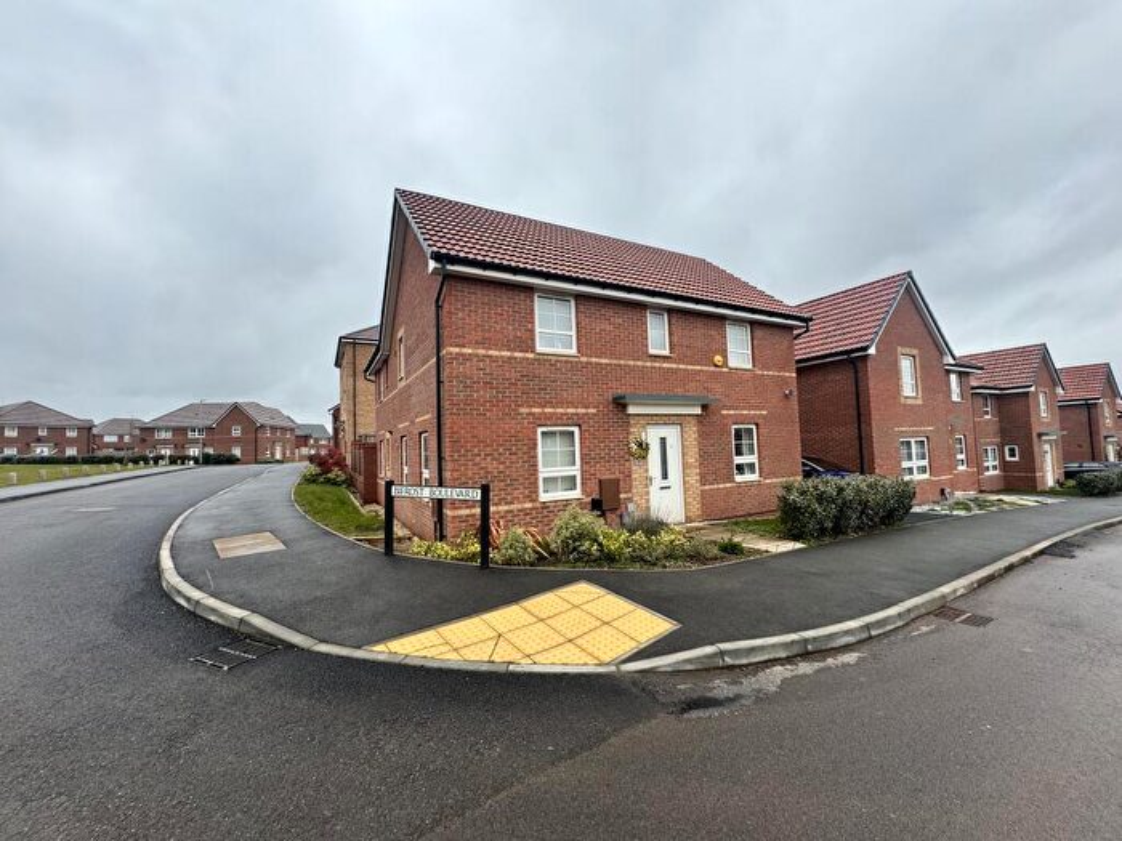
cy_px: 420
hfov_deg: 102.1
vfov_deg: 85.7
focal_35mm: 14
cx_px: 561
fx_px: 454
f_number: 2.2
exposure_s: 1/262
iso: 40
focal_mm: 2.22
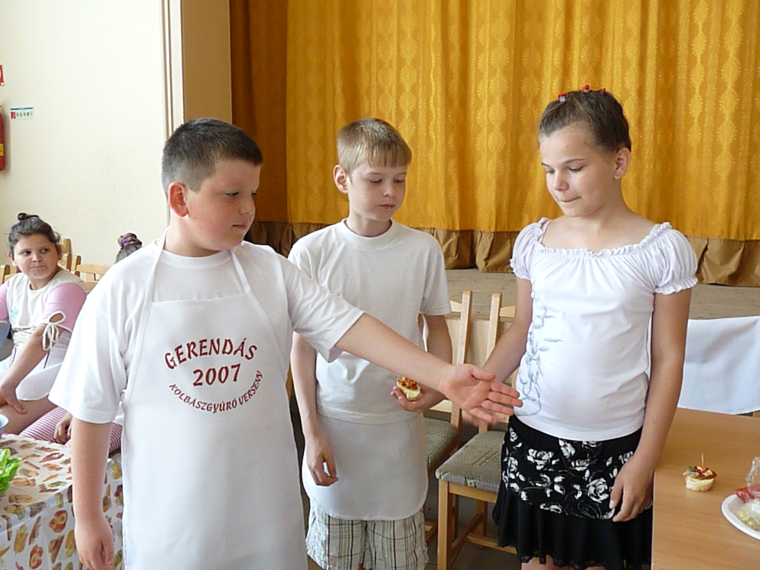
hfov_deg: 60.0
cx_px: 380
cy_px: 285
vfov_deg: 46.8
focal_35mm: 30
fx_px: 659
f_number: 4
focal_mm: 5.3
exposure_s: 1/100
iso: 800
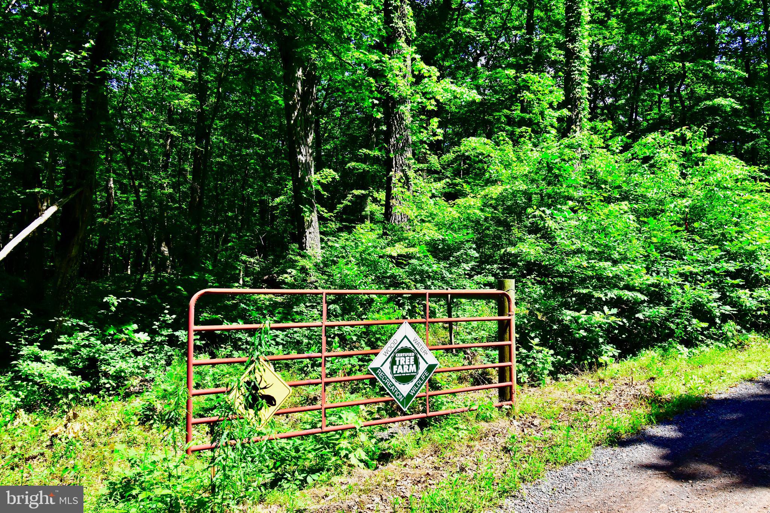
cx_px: 385
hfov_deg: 61.9
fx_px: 642
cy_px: 256
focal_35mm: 30
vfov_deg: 43.6
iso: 400
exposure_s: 1/250
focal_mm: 20
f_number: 11
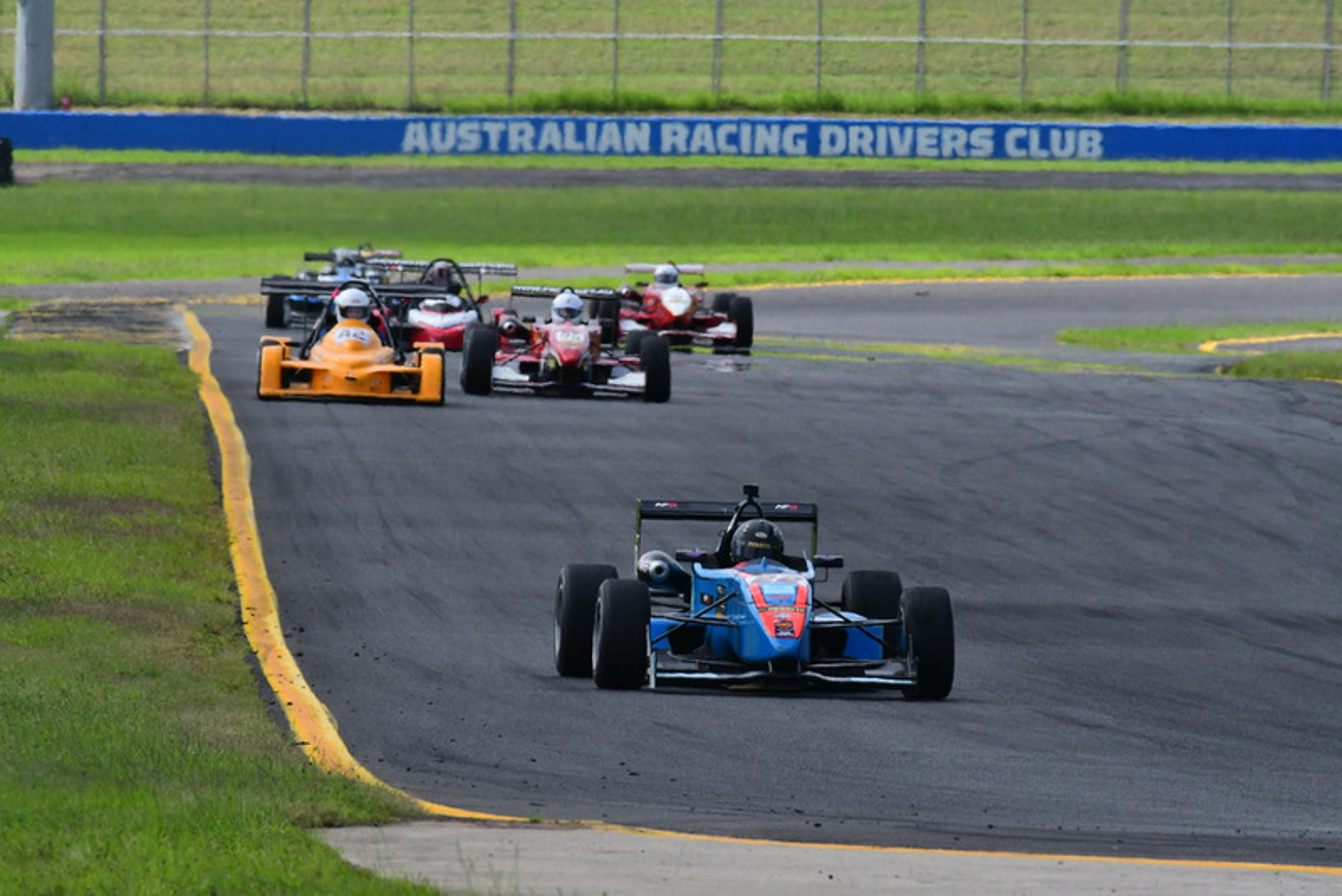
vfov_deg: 1.8
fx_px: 27967
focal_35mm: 750
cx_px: 671
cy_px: 448
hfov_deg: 2.7
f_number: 13
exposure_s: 1/640
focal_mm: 500
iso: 800
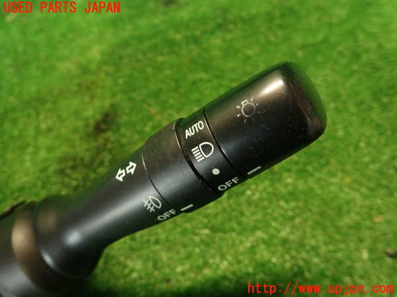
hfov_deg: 69.4
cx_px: 198
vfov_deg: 54.9
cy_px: 148
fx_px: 287
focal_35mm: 25
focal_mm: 4.5
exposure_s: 1/30
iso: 400
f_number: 2
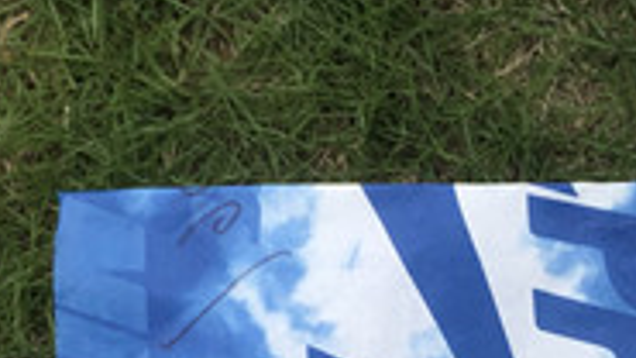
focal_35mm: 226
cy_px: 804
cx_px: 1224
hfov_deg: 9.0
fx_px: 3811
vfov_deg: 5.2
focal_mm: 6
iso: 16
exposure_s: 1/410
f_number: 2.4
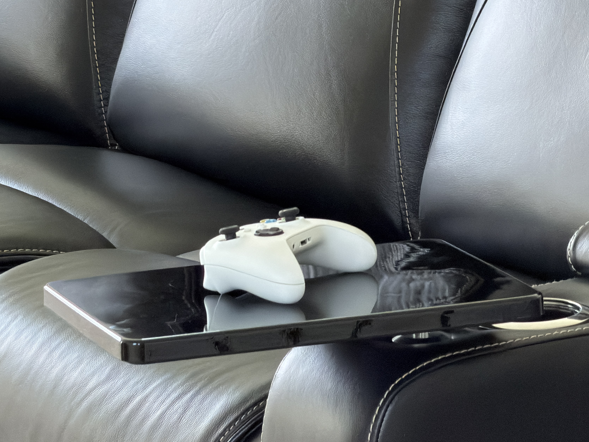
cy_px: 36
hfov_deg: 8.2
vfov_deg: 6.2
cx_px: 321
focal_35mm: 241
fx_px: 4101
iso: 400
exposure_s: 1/113
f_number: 2.8
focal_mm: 16.89
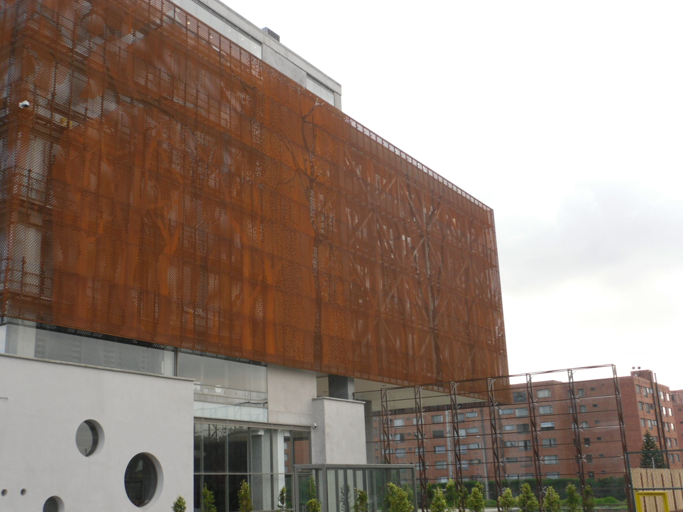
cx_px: 293
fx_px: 1046
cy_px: 289
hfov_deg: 36.1
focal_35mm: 53
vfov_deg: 27.5
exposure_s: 1/165
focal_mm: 6.3
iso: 80
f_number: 3.5
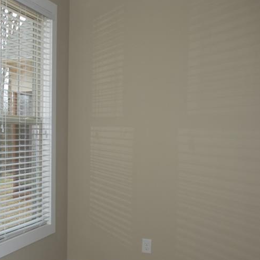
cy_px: 152
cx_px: 69
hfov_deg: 31.7
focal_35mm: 53
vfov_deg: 32.1
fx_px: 450
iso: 200
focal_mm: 20
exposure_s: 1/60
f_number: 3.8
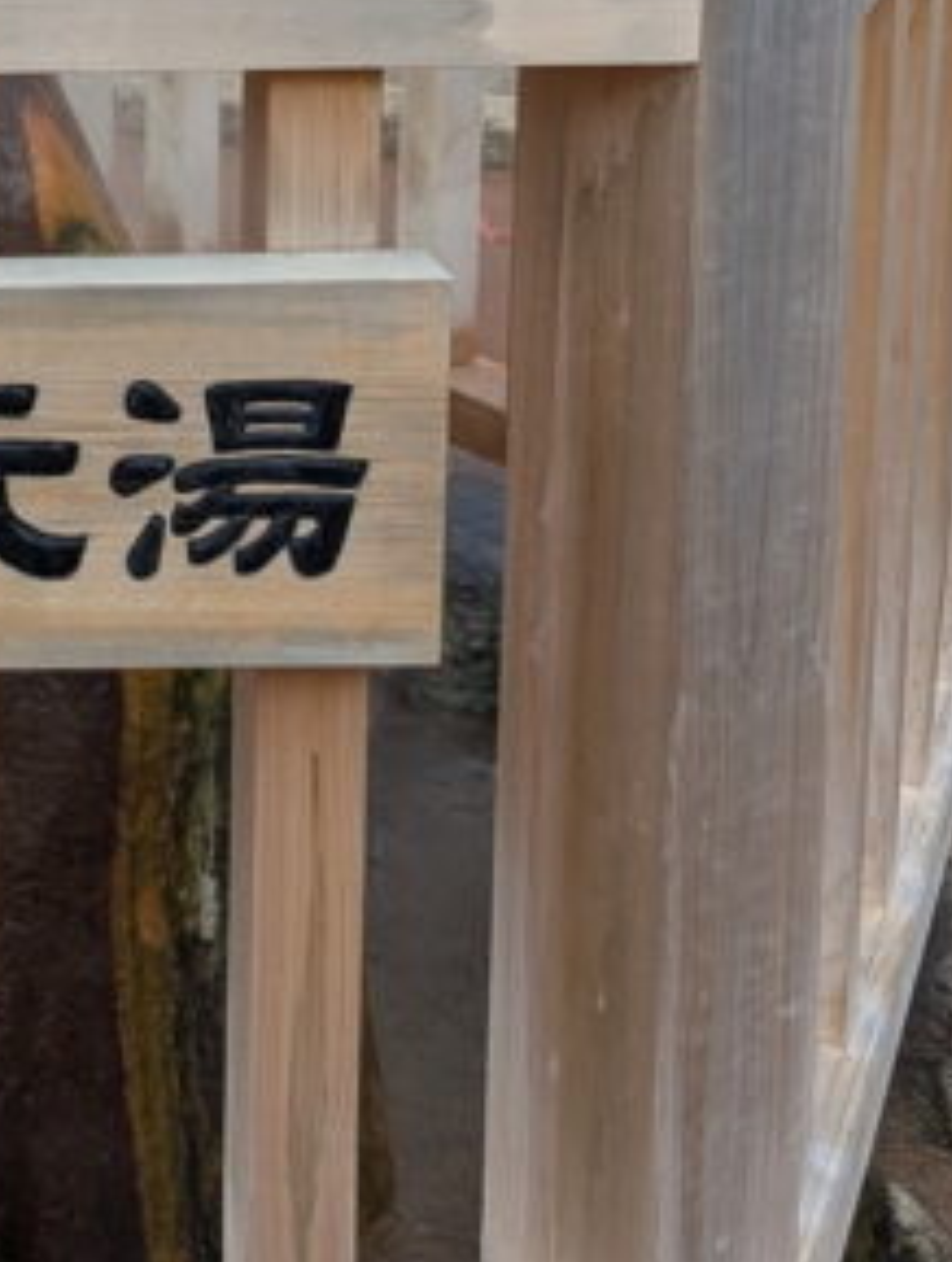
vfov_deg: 21.3
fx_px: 3105
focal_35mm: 85
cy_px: -266
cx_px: -478
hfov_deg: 16.0
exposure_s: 1/858
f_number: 1.85
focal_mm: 6.81
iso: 44
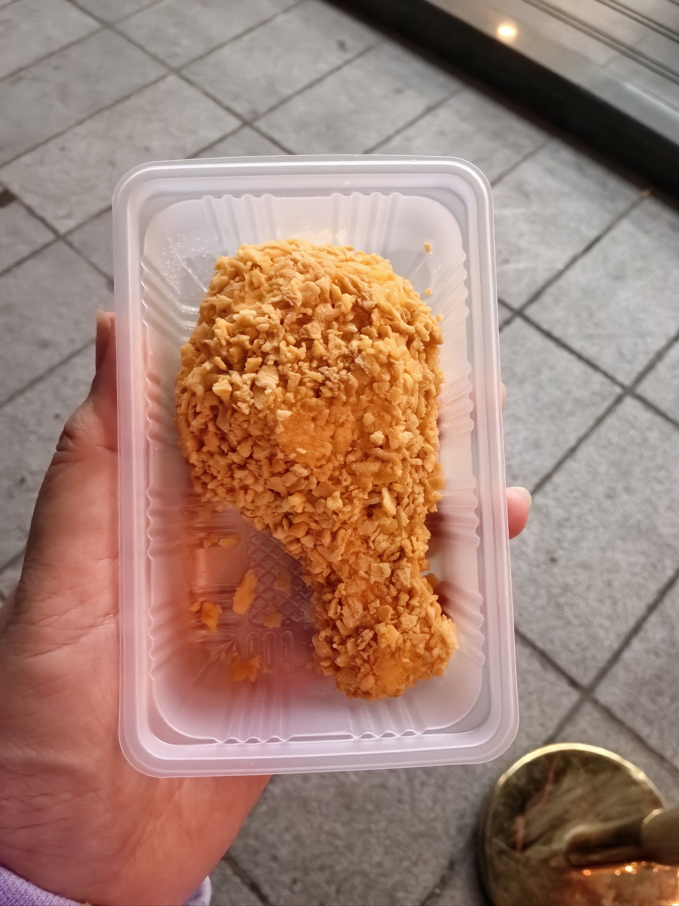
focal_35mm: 27
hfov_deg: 51.4
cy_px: 453
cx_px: 340
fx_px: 706
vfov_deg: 65.3
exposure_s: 1/50
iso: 1250
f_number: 4
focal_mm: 5.75
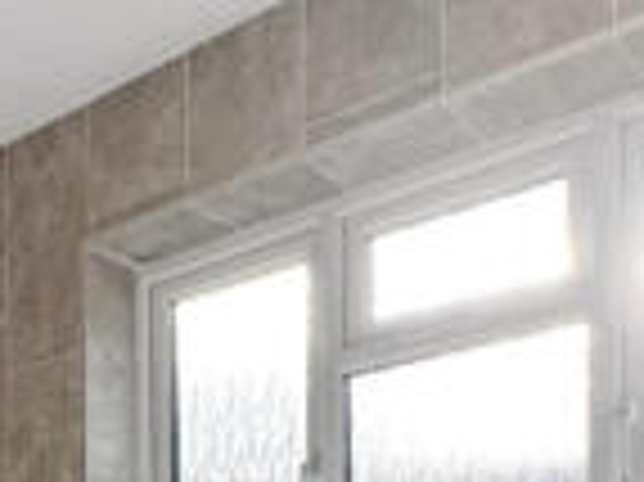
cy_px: 696
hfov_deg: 33.0
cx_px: 142
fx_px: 1060
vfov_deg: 21.9
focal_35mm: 57
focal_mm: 2.22
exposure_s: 1/300
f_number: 2.2
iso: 40
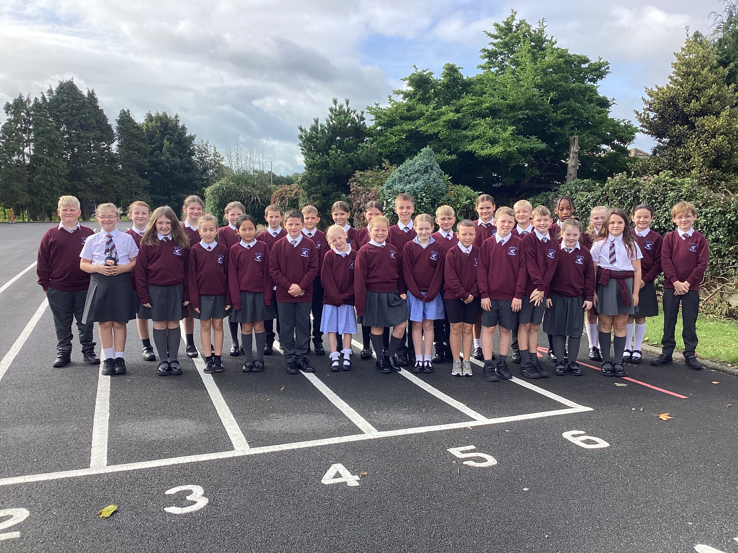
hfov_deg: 58.4
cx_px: 369
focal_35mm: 31
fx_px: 661
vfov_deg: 45.4
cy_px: 276
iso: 25
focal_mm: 3.3
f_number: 2.4
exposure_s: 1/450
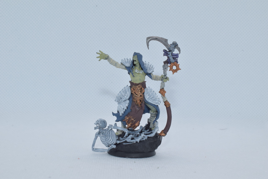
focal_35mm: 60
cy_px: 90
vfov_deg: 22.6
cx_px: 134
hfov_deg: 33.4
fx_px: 447
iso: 800
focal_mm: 40
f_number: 20
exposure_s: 1/125
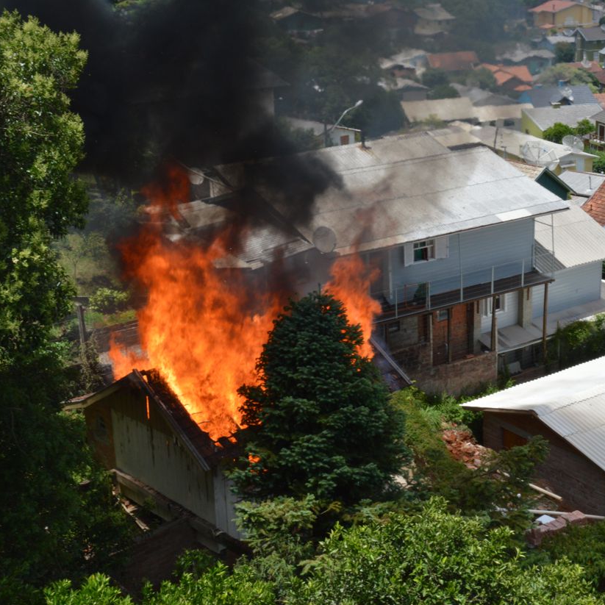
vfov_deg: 29.6
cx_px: 387
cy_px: 305
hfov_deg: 29.4
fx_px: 1147
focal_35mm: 58
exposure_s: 1/125
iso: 450
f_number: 29
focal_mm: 30
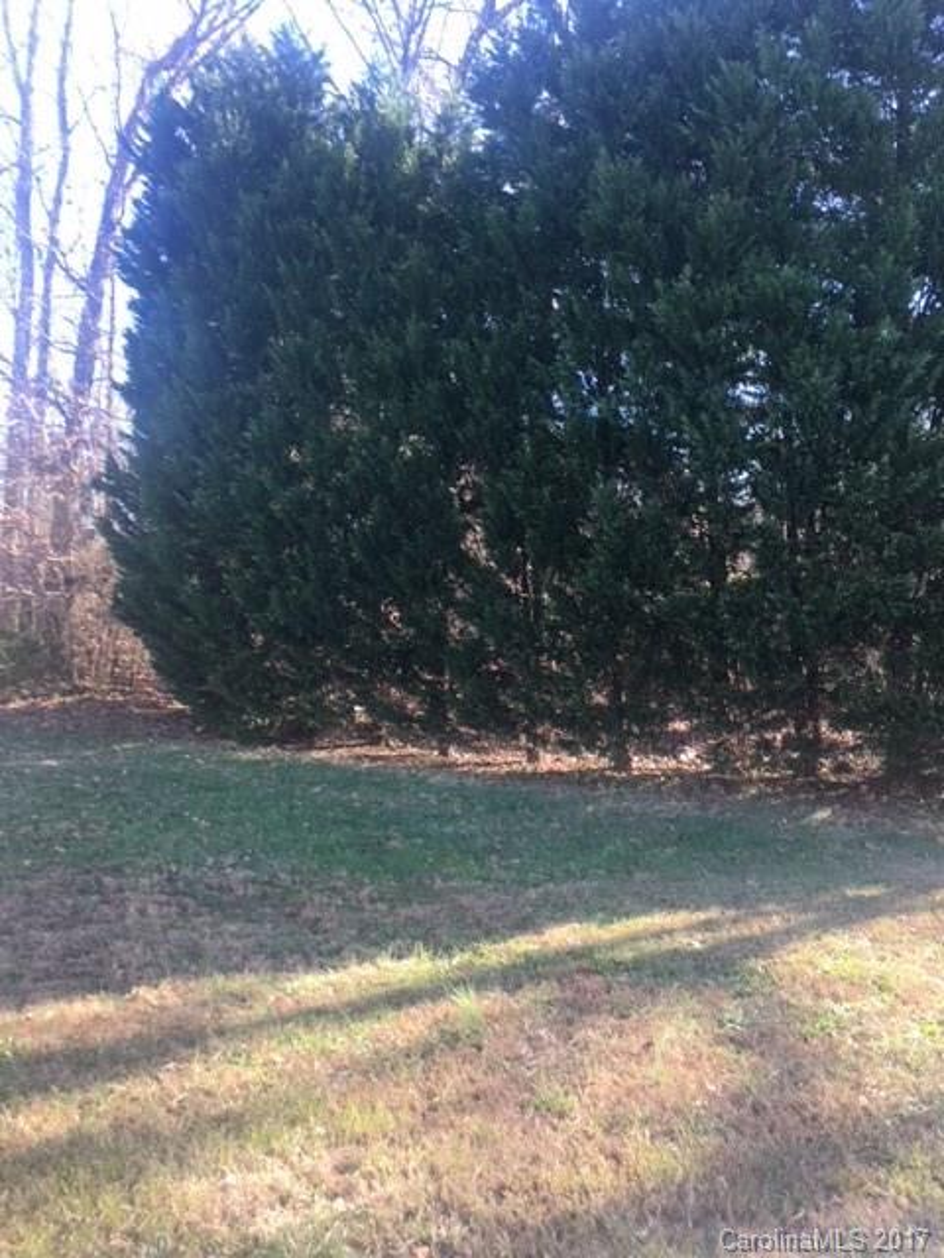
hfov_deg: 48.2
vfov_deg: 61.7
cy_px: 629
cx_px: 472
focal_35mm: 29
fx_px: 1054
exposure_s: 1/120
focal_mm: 4.15
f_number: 2.2
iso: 32
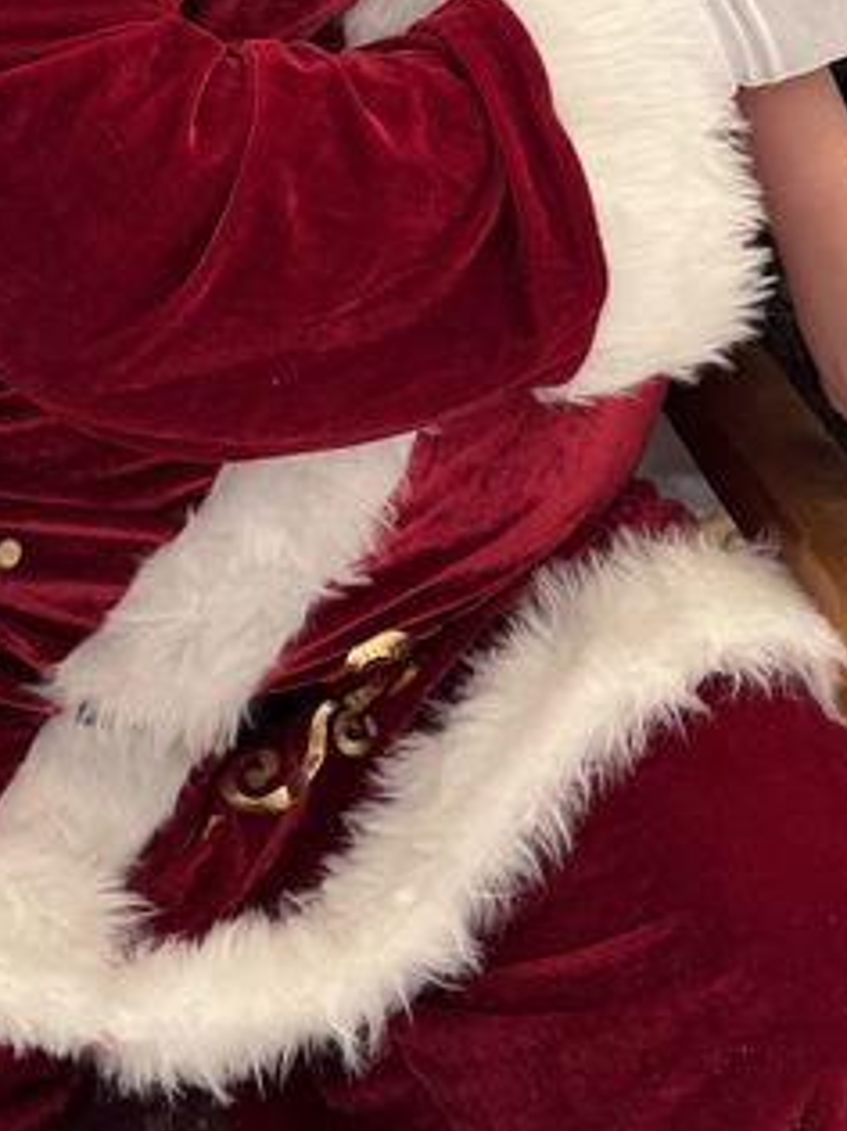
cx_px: 556
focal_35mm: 78
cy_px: -133
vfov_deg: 23.4
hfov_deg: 18.8
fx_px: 2546
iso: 200
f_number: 1.78
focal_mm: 6.76
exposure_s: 1/120
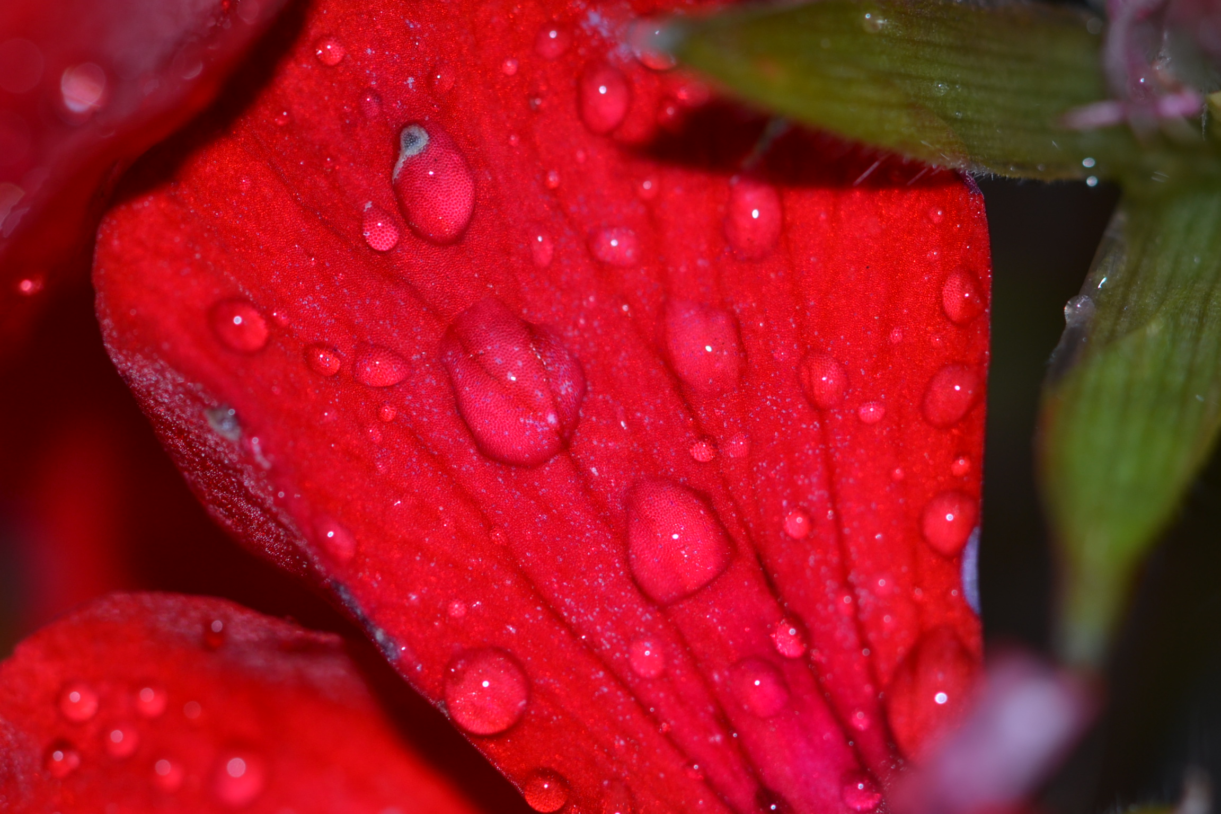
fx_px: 4324
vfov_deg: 10.8
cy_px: 407
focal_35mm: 128
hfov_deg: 16.1
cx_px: 610
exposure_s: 1/60
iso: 100
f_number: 8
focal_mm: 85
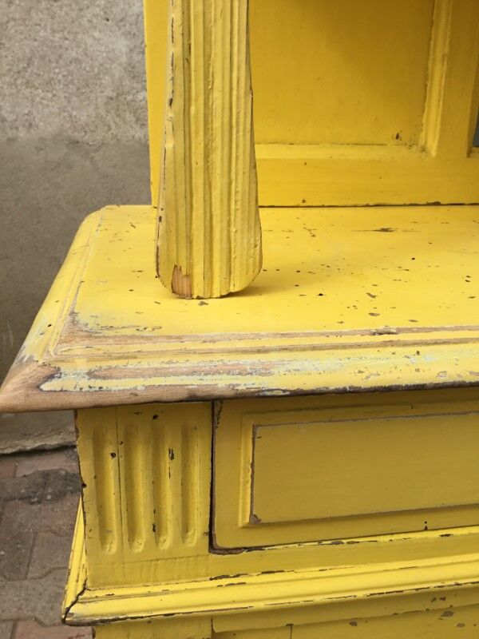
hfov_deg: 45.4
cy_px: 320
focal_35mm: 31
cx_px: 240
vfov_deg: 58.4
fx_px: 572
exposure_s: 1/762
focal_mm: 3.3
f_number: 2.4
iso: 25
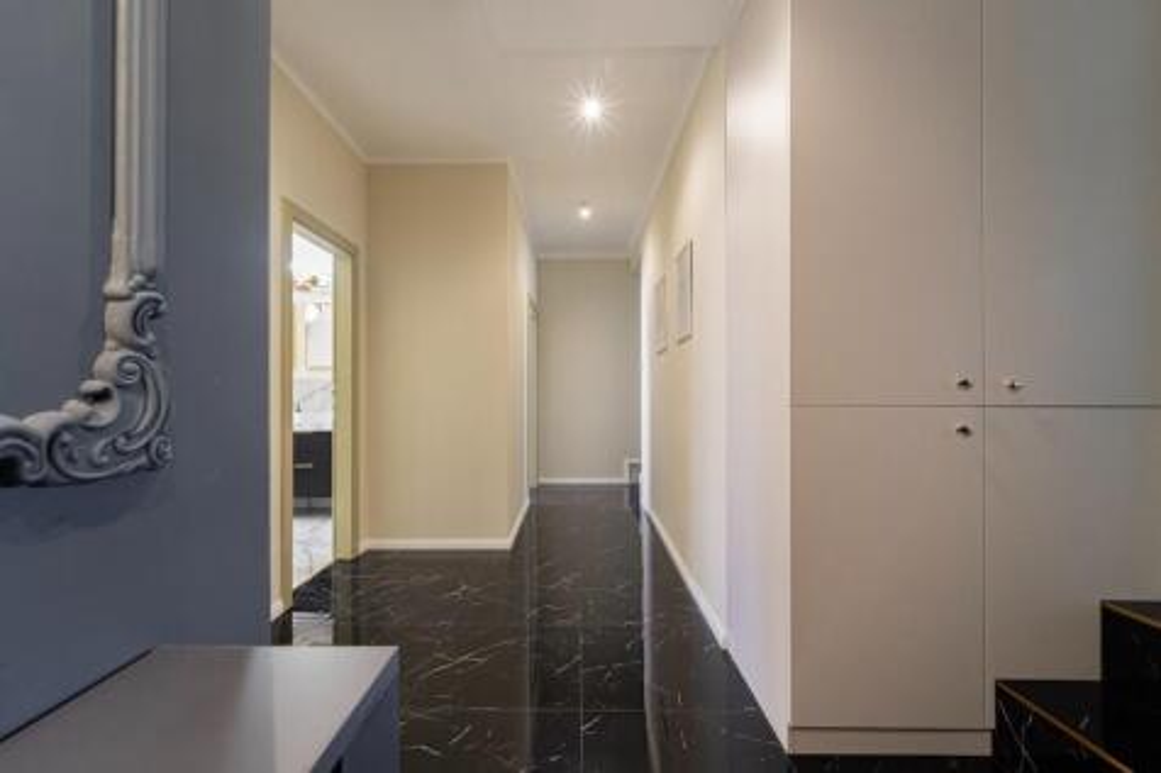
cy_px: 386
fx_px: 451
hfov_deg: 104.3
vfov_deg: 81.2
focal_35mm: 14
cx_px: 580
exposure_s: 1/8
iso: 1000
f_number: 13
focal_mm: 14
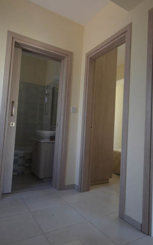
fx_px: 160
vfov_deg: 74.8
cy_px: 121
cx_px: 90
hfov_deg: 50.8
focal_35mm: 24
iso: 560
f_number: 4
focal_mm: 10
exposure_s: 1/60
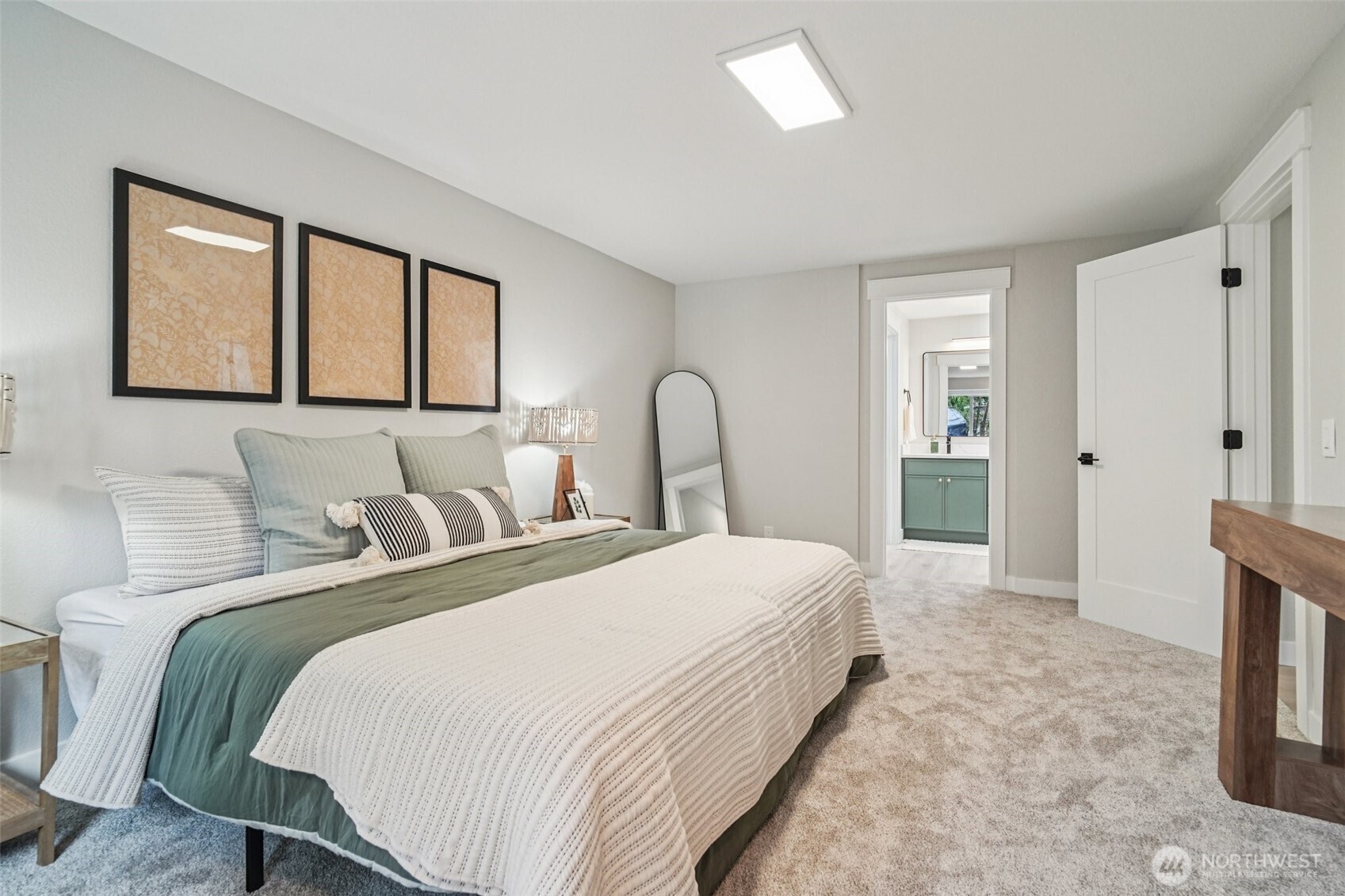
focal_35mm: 16
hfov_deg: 96.7
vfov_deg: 73.7
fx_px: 598
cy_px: 448
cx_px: 672
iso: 1600
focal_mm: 16
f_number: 8
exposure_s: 1/15
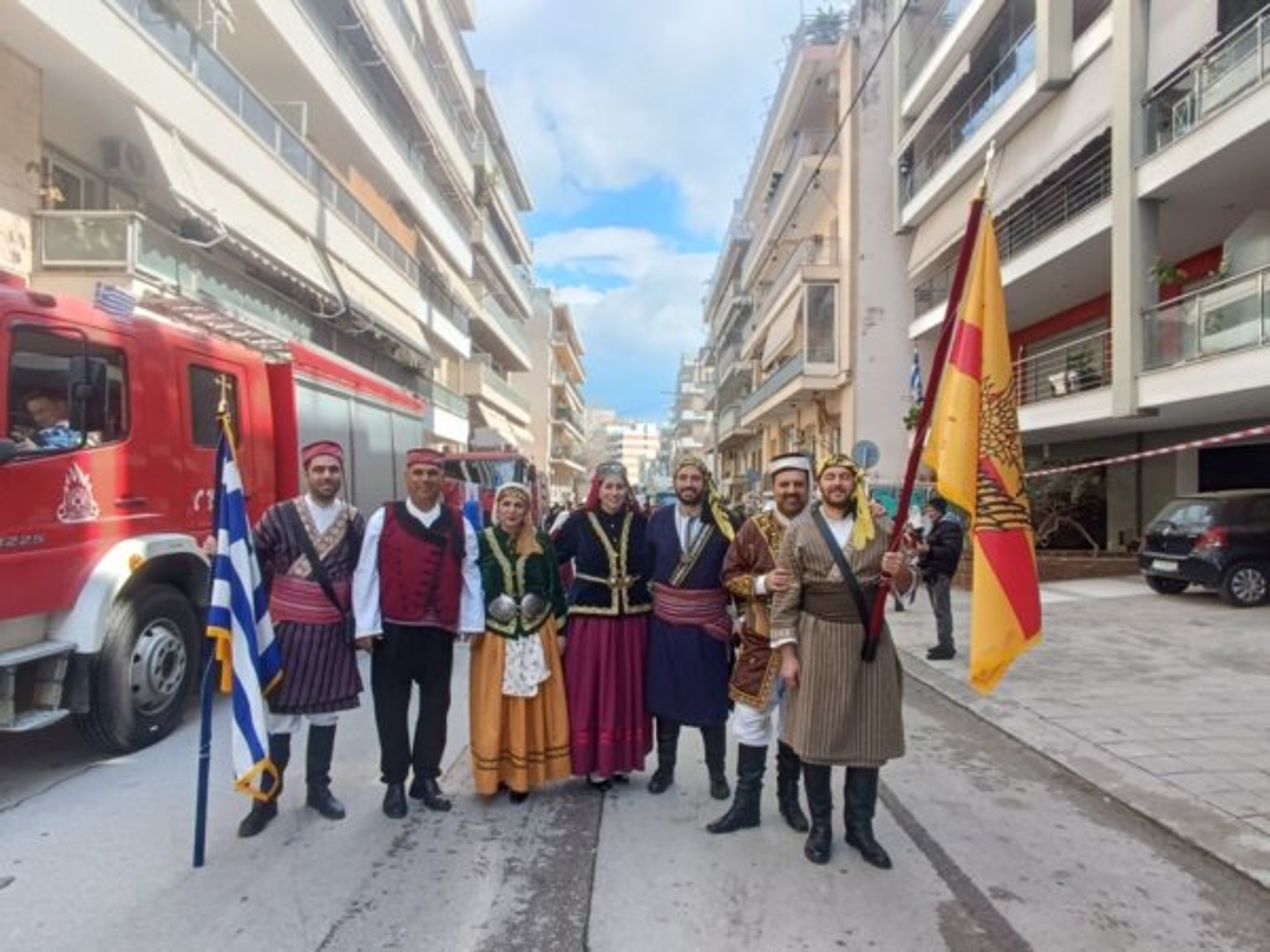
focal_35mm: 16
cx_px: 635
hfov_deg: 94.5
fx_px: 587
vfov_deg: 78.1
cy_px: 476
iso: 50
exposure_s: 1/316
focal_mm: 1.66
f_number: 2.2
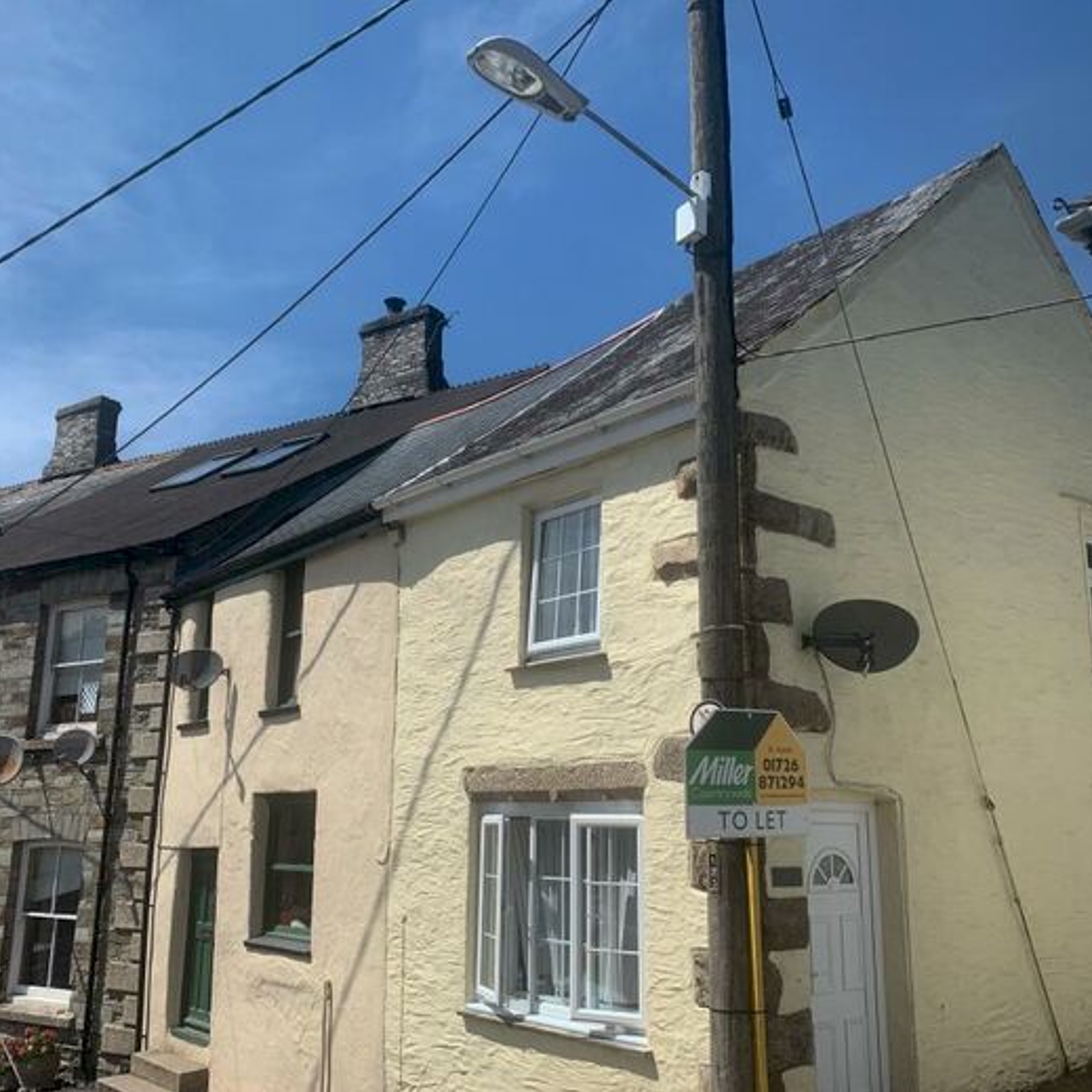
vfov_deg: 52.5
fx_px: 1106
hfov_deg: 52.5
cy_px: 550
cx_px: 528
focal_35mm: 31
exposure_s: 1/3650
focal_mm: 4.25
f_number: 1.8
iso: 25
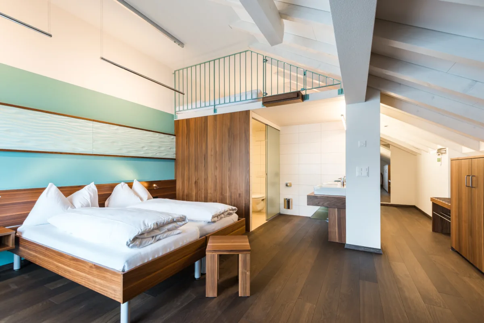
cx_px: 242
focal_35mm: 16
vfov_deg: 73.8
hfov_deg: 96.7
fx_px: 215
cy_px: 162
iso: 400
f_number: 7.1
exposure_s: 1/10
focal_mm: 16
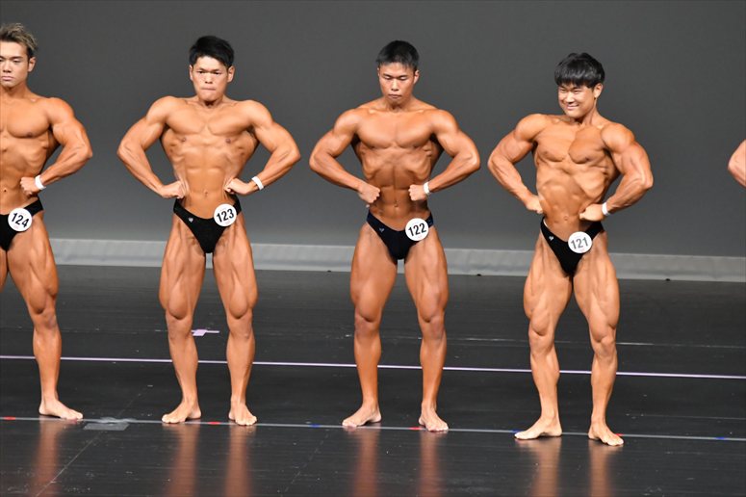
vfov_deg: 4.4
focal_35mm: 315
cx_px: 373
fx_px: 6524
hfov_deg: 6.5
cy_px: 248
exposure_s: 1/400
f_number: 5.6
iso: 5000
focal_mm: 210
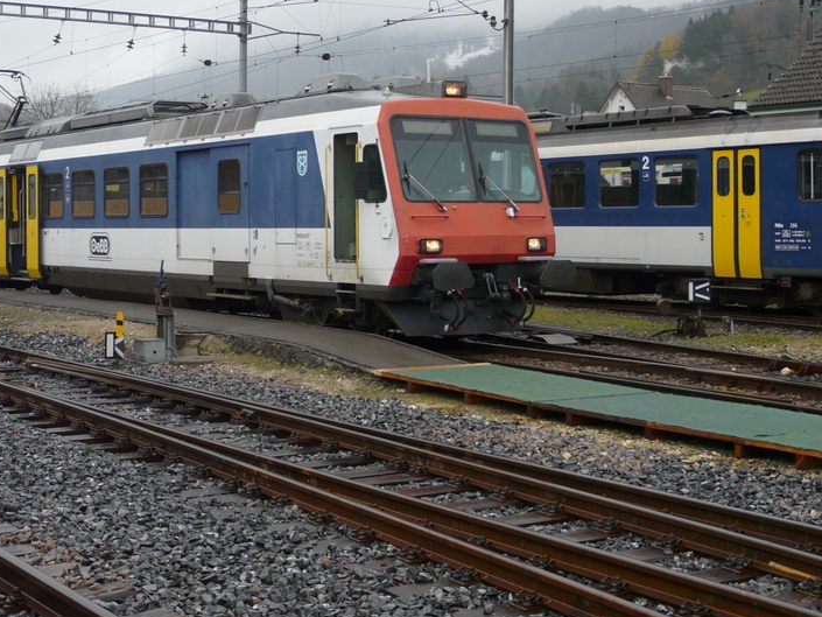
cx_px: 454
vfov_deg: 23.9
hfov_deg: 31.7
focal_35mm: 61
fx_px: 1449
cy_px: 203
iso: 100
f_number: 3.2
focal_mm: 7
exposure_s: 1/80
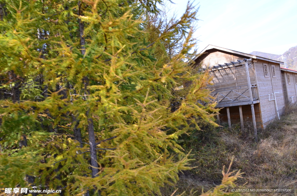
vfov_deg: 43.4
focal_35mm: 30
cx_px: 148
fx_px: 247
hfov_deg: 62.0
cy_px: 98
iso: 220
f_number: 10
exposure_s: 1/60
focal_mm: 20
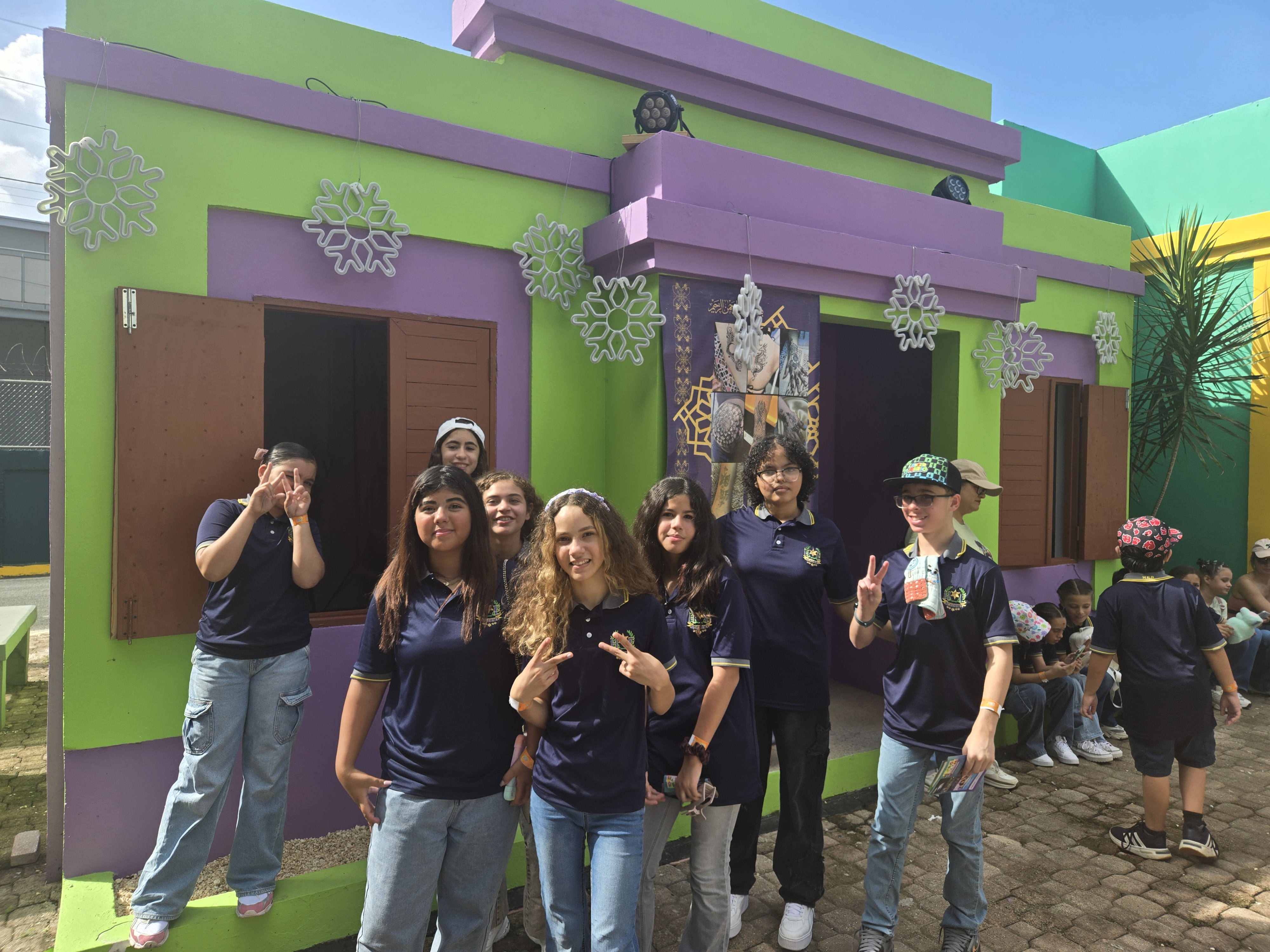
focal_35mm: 23
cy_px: 476
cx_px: 635
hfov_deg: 73.9
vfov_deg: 58.9
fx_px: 844
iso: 25
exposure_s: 1/659
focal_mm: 5.4
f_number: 1.8
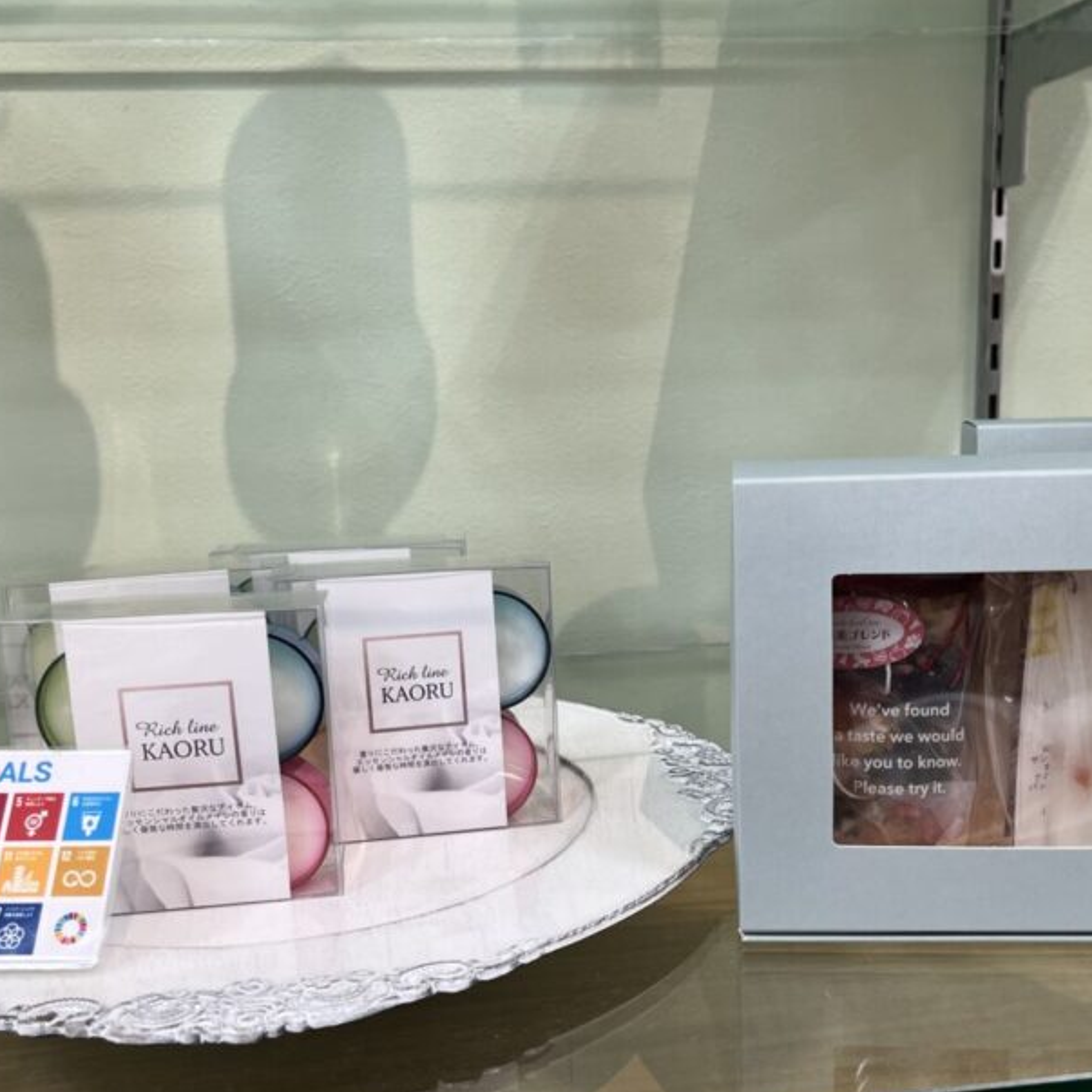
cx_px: 614
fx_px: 1392
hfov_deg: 42.8
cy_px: 619
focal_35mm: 39
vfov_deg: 42.7
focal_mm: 5.1
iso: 50
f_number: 1.6
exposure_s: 1/120
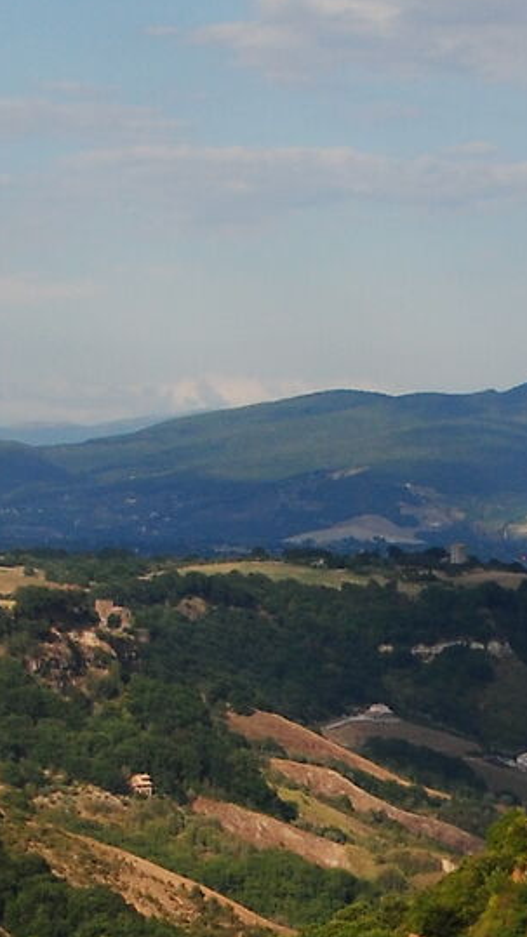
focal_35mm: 210
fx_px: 5219
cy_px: 681
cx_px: 650
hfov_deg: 5.7
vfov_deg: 10.2
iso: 160
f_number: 10
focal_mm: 30
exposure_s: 1/250
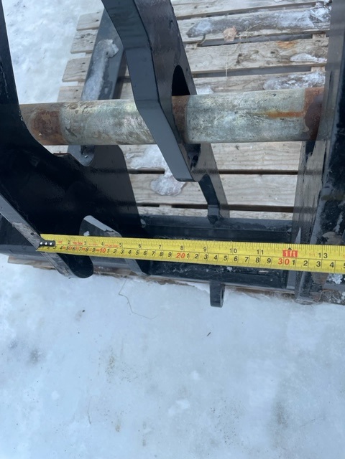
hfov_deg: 53.1
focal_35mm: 26
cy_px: 230
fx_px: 346
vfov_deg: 67.3
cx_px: 172
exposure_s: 1/121
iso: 64
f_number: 1.6
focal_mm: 4.2
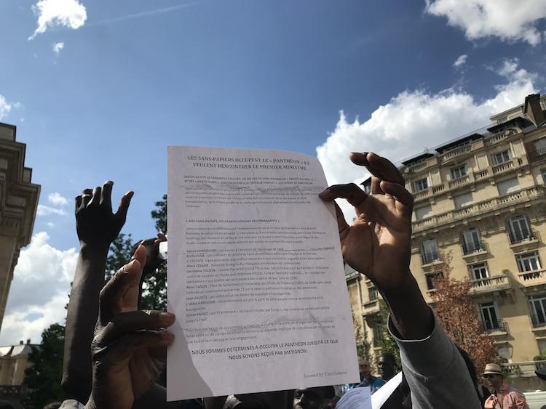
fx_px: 442
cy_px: 204
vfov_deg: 49.8
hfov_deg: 63.4
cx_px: 273
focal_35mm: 28
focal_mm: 3.99
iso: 20
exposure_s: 1/4000
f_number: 1.8
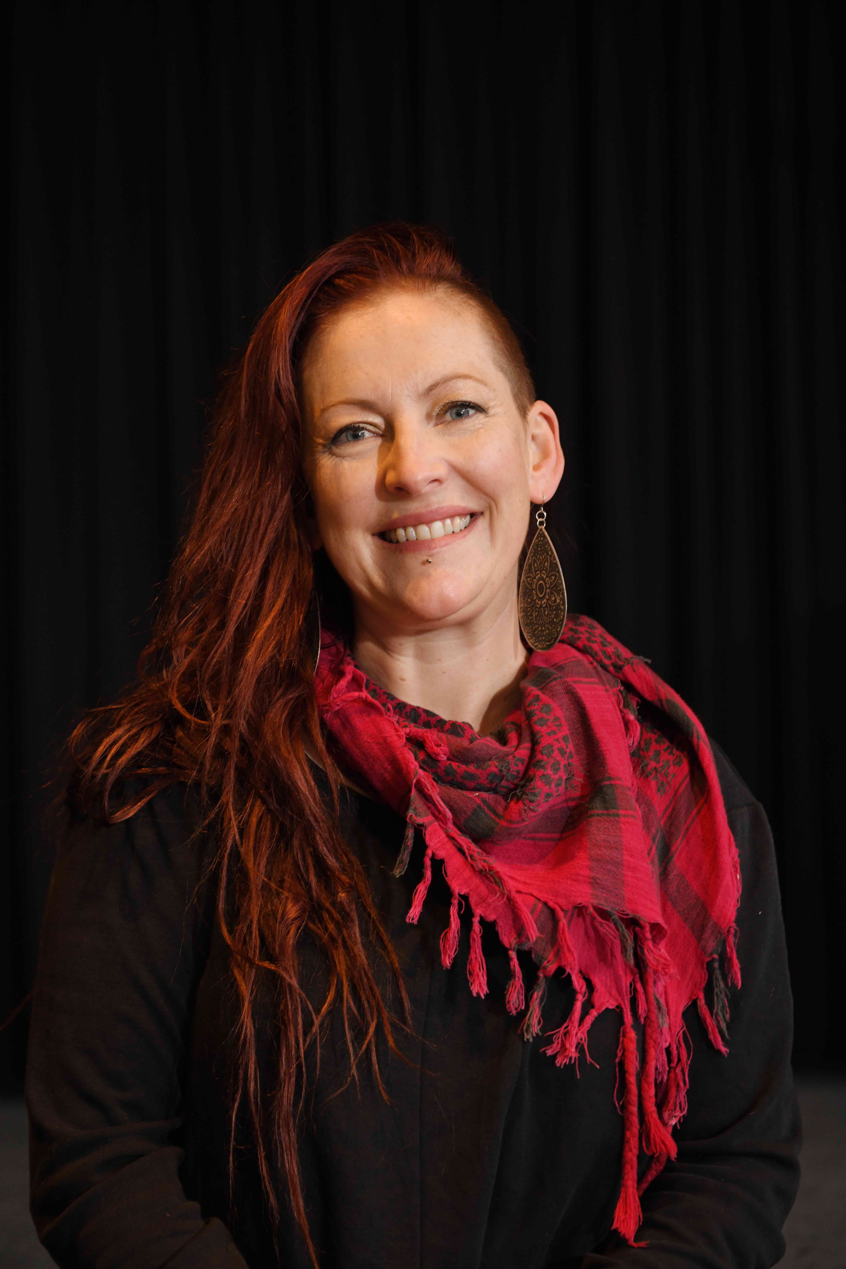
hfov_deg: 19.5
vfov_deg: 28.8
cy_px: 634
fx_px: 2467
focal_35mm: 70
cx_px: 423
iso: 1000
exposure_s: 1/80
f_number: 4.5
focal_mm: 70
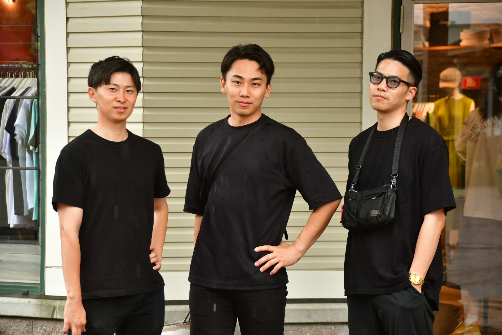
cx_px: 251
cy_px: 168
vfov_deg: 10.2
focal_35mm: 135
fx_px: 1882
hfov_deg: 15.2
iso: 640
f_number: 5.3
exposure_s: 1/250
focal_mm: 90
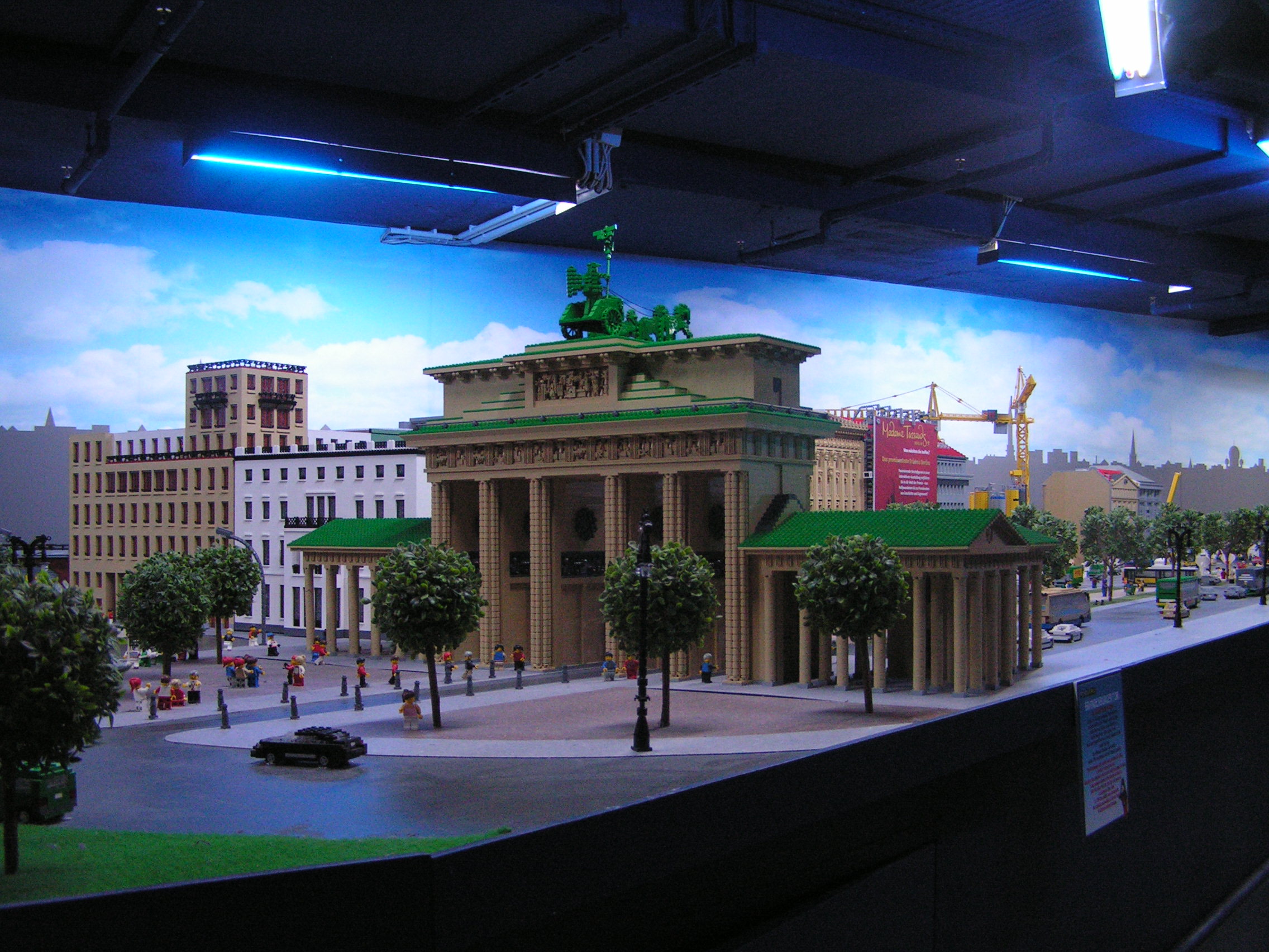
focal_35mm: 38
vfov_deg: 37.7
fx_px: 1393
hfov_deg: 49.0
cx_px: 634
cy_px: 476
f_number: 2.8
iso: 200
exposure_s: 1/15
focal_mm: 6.3
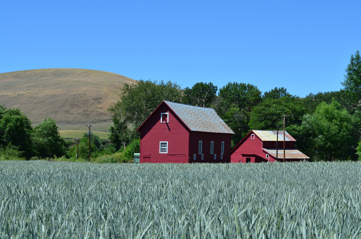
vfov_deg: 19.6
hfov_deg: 29.3
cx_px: 180
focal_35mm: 69
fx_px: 691
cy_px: 120
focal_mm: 46
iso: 100
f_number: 10
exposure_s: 1/200
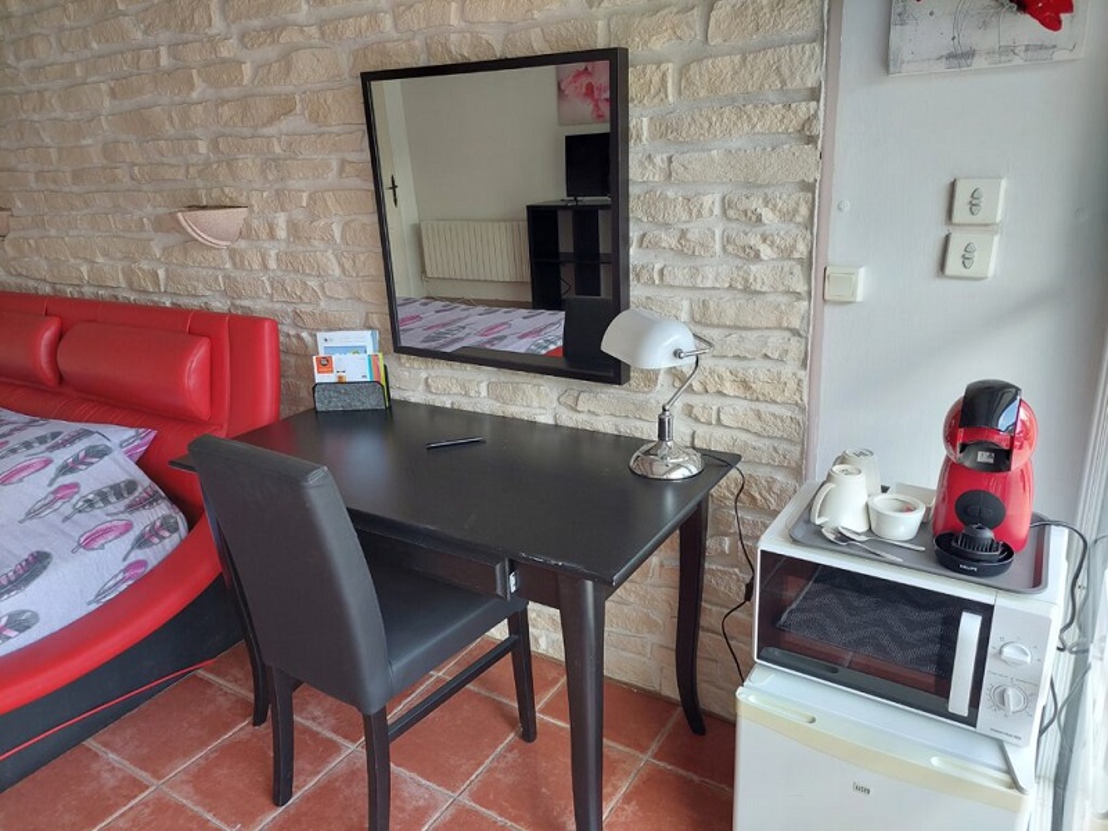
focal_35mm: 25
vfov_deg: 54.9
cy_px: 416
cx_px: 554
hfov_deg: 69.4
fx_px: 800
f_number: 1.8
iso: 80
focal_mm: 5.23
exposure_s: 1/50
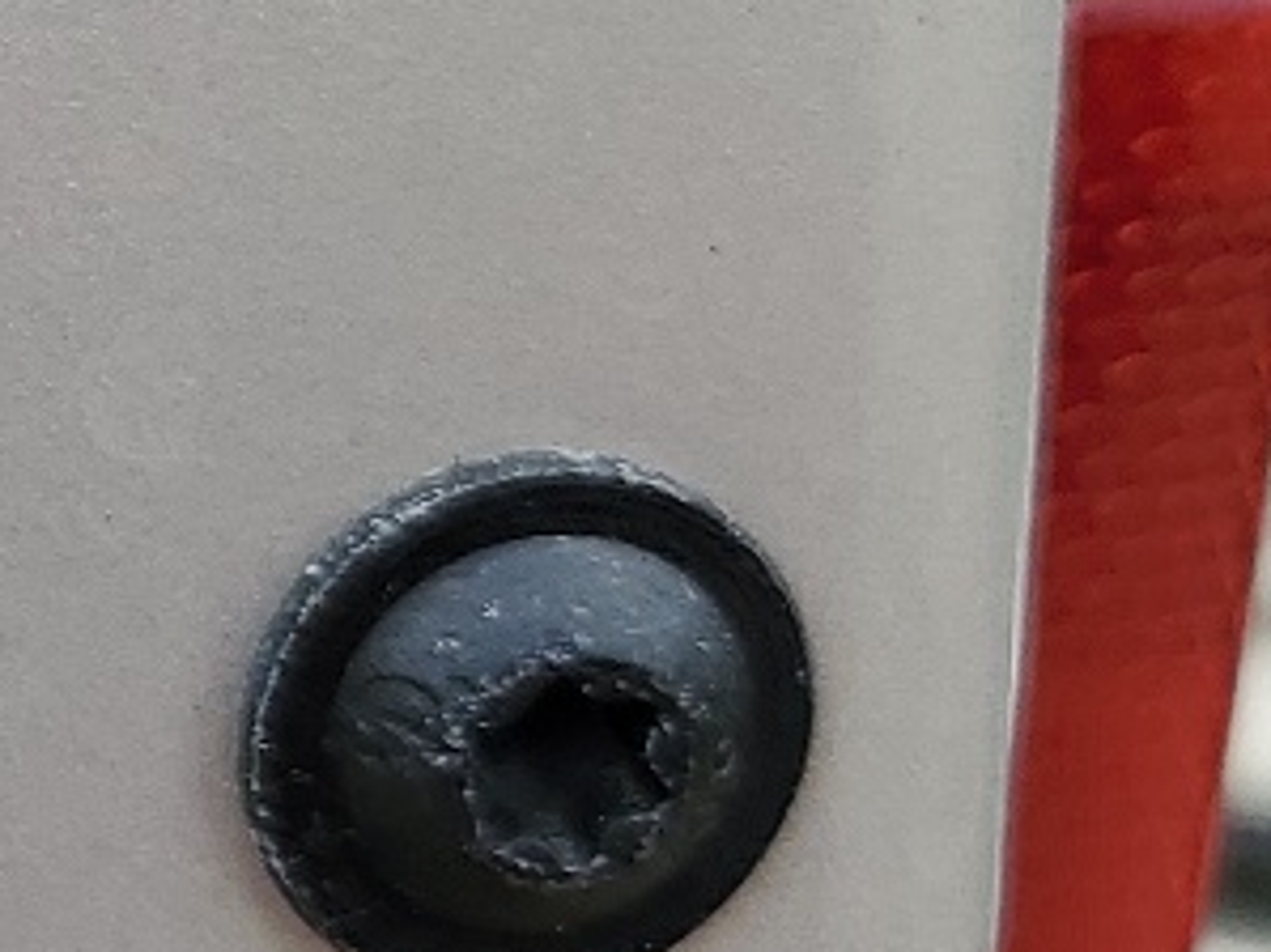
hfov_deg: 12.1
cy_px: -276
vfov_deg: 10.4
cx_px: -1543
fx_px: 5102
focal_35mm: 139
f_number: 1.5
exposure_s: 1/833
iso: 50
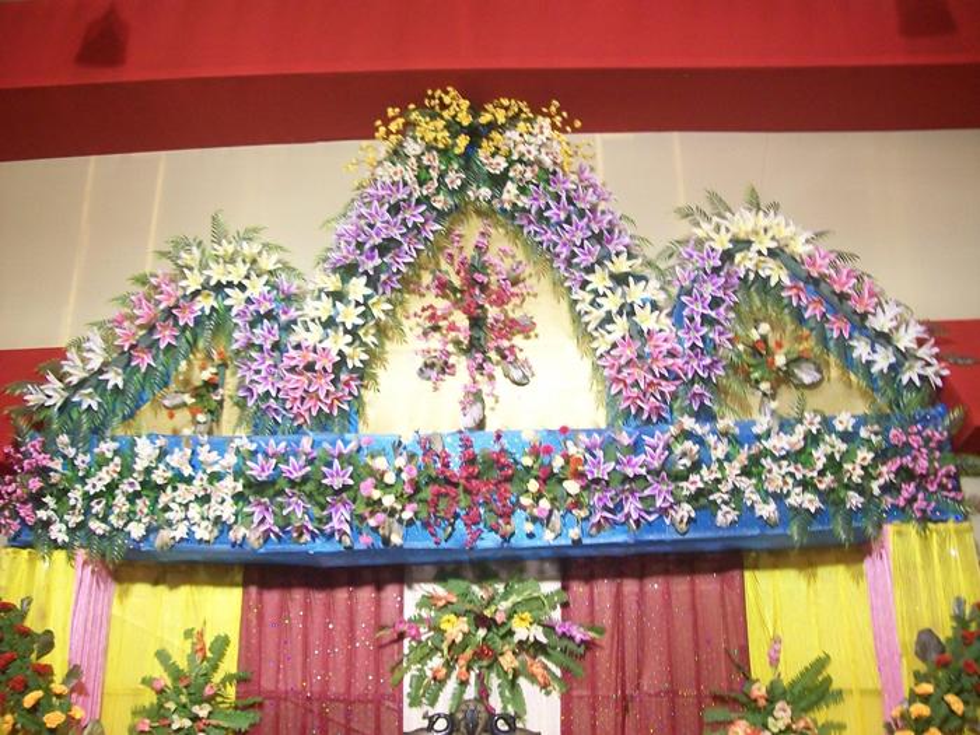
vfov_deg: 39.7
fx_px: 1019
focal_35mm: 36
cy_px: 368
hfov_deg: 51.4
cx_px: 490
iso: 160
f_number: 2.7
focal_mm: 6
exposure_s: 1/25
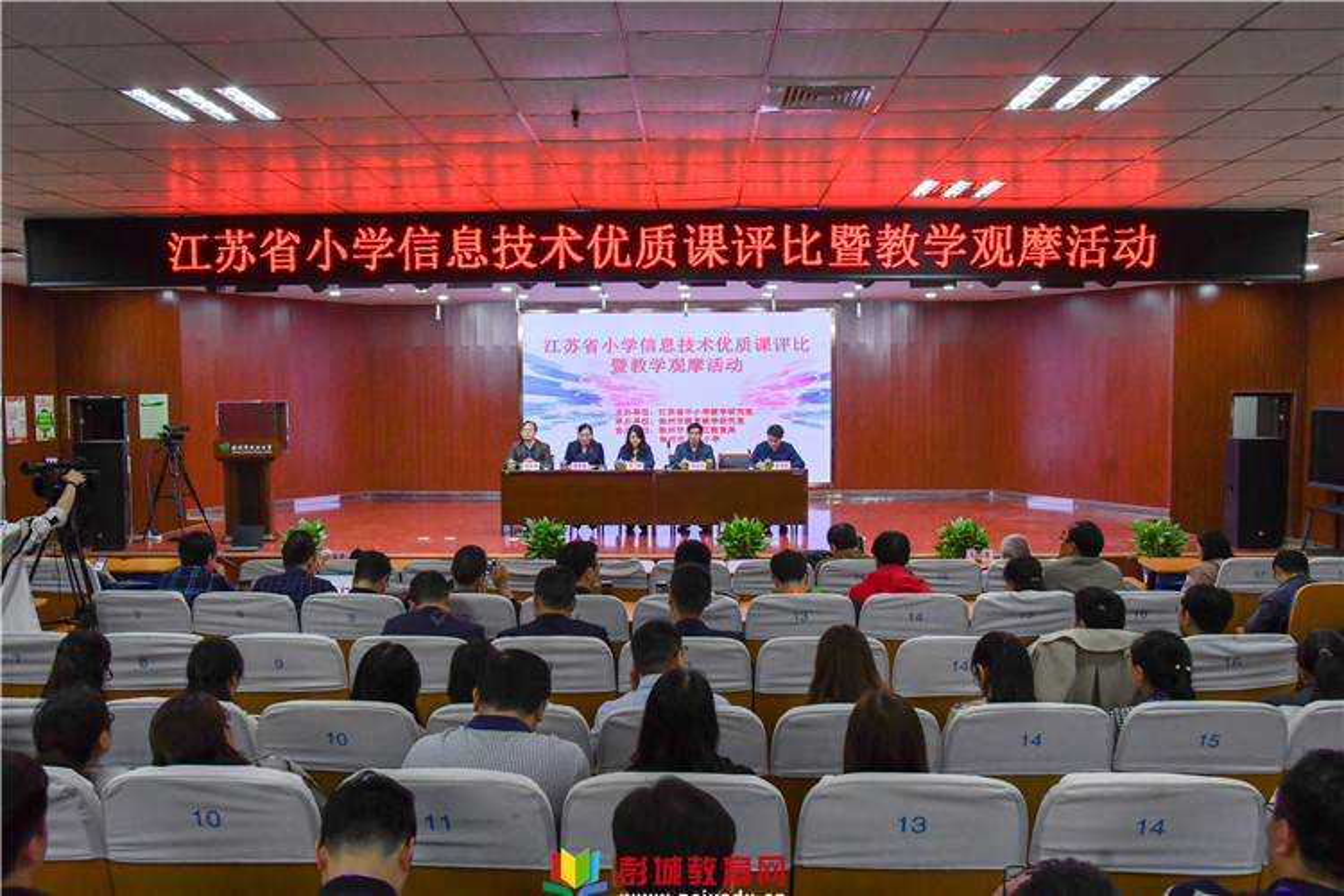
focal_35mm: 27
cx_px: 672
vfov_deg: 47.9
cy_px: 448
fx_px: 1008
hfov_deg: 67.4
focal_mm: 18
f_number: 8
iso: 2000
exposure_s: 1/100
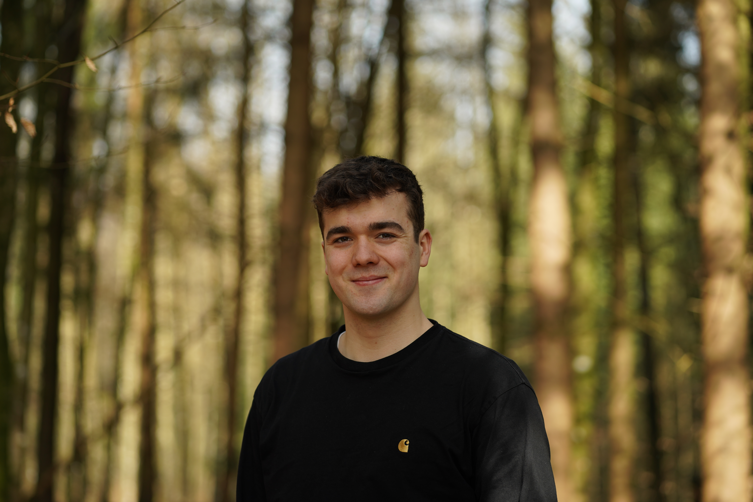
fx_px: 1778
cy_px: 251
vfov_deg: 16.1
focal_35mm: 85
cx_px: 376
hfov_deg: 23.9
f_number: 2.8
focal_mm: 85
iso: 100
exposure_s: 1/500
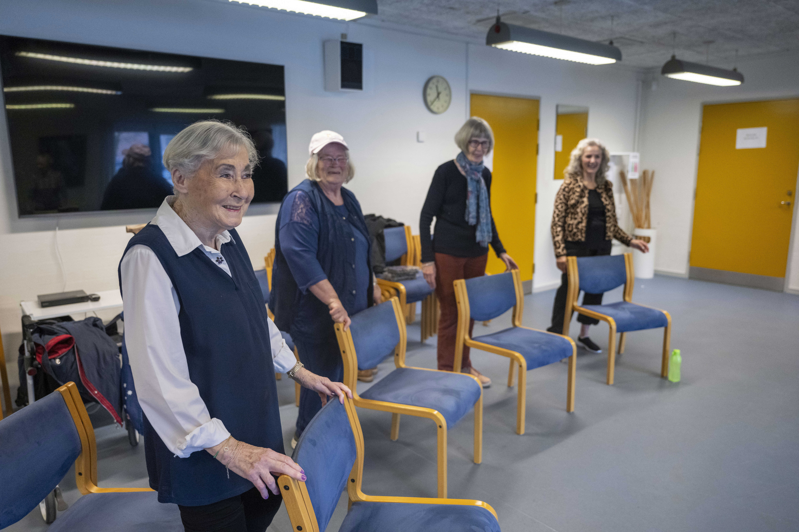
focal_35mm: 27
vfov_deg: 47.9
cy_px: 266
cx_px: 400
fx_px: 599
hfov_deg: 67.4
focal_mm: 27
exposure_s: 1/200
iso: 1600
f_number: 2.8
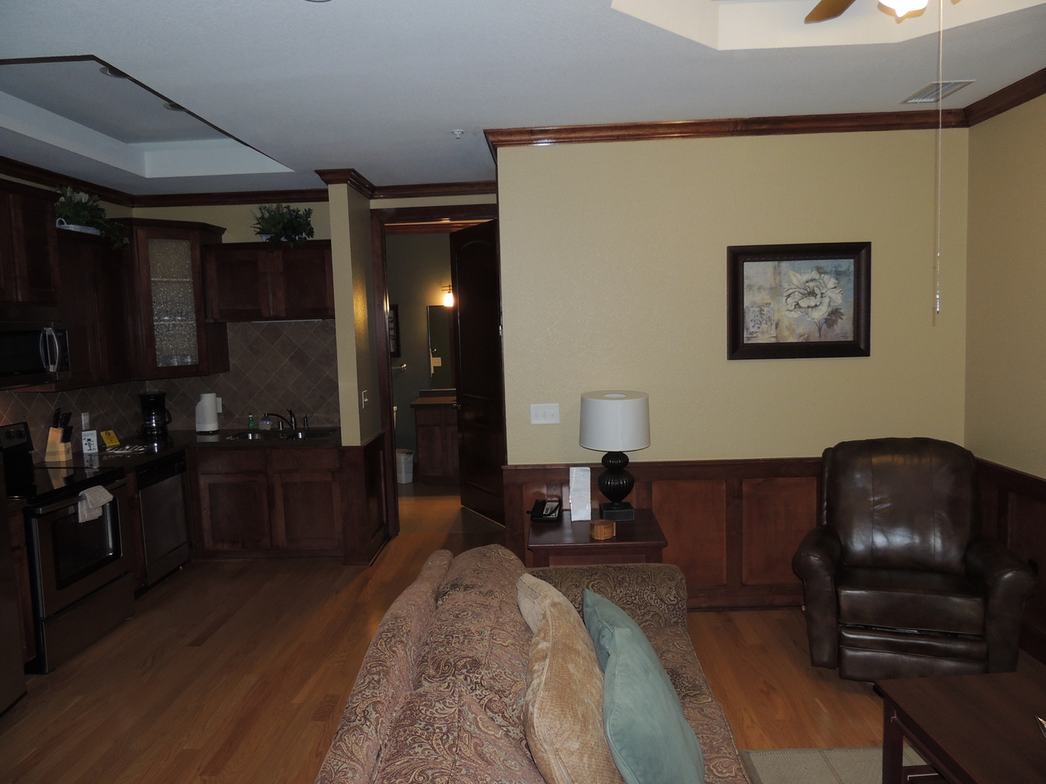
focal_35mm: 24
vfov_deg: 56.8
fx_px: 725
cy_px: 392
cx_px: 523
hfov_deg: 71.6
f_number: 3
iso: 200
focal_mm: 4.3
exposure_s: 1/30
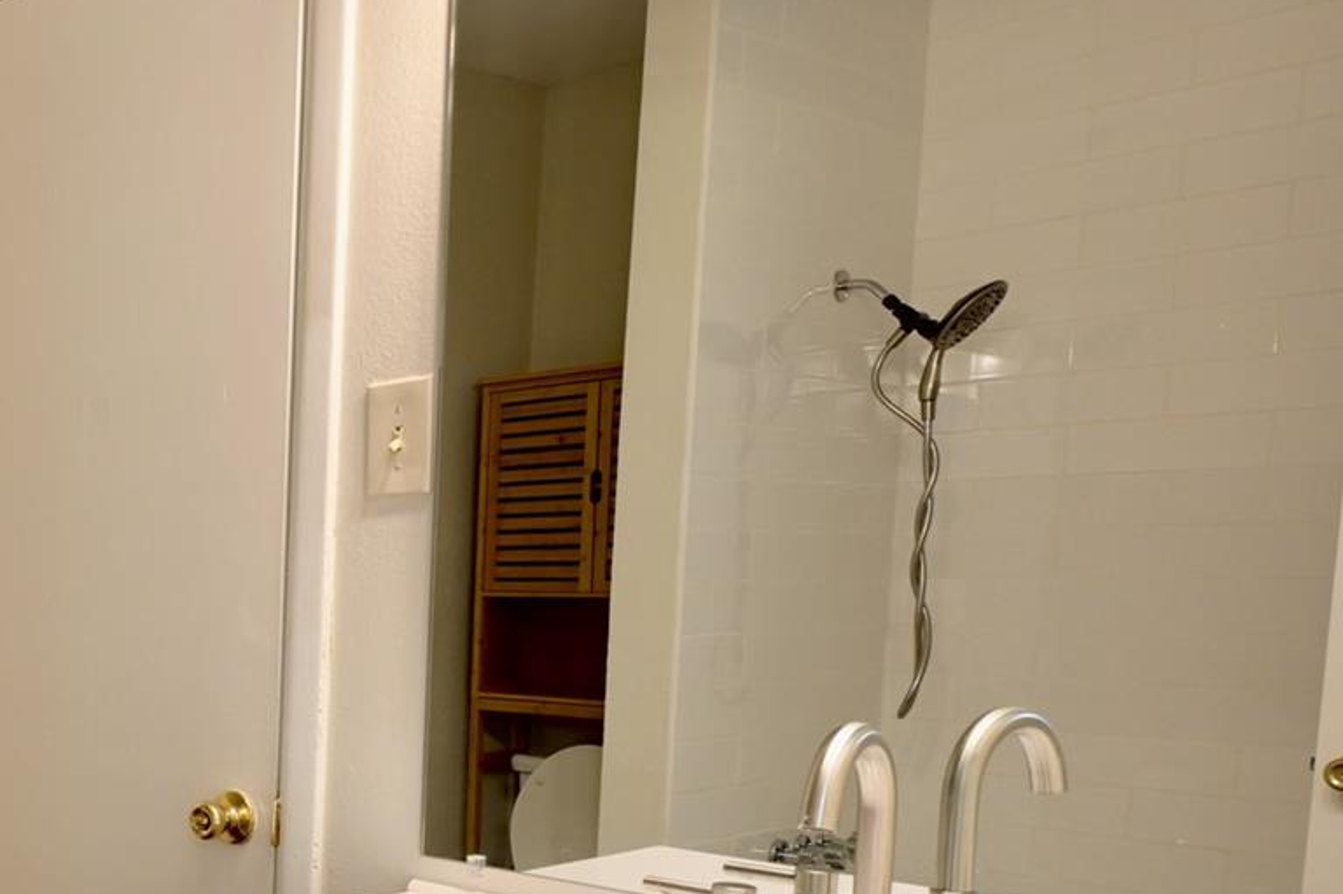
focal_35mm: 40
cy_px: 707
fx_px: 1491
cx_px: -238
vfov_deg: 32.5
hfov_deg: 37.6
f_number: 8
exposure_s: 1/25
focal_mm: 15
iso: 640
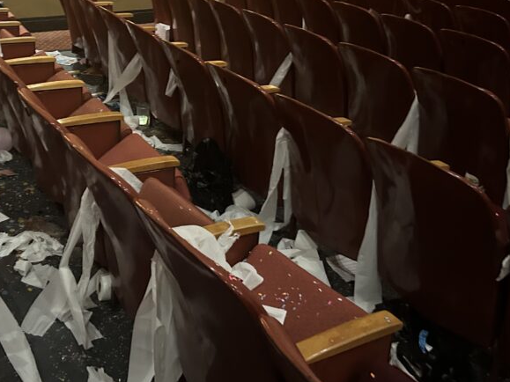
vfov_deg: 31.1
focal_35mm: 46
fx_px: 678
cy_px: 109
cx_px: 159
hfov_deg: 40.6
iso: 1000
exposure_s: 1/30
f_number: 1.5
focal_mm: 5.7
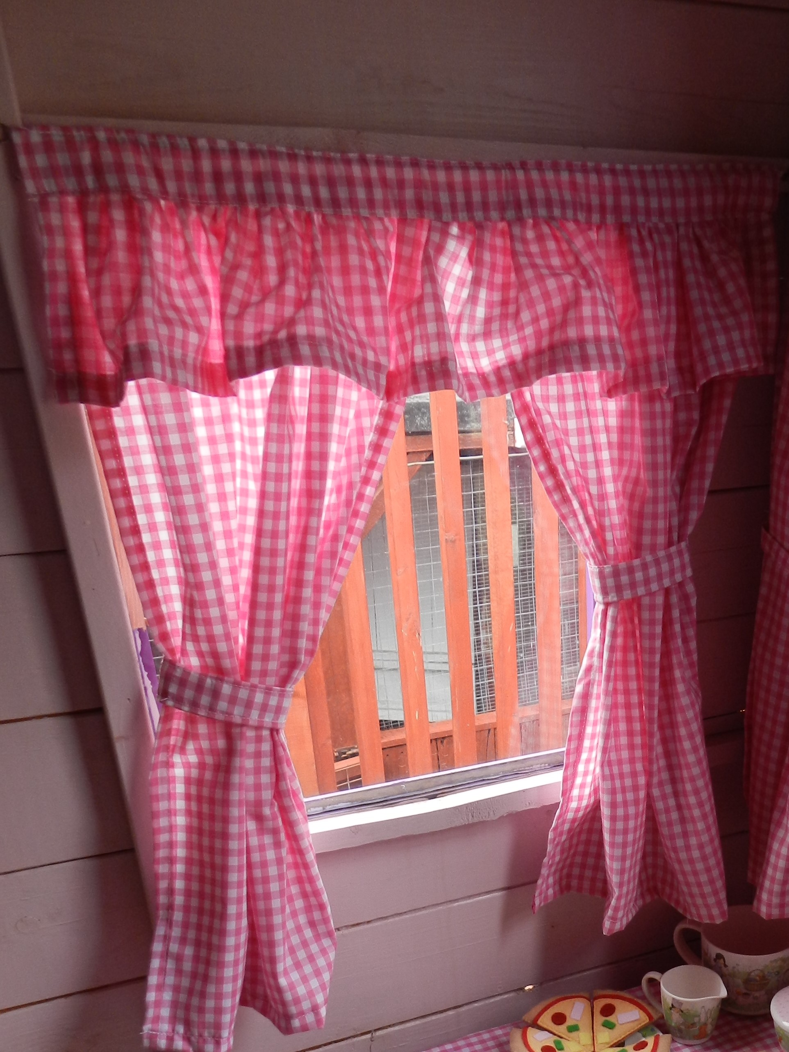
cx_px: 394
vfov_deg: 73.9
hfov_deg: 58.9
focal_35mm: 23
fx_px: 699
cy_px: 526
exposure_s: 1/160
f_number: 3.4
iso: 160
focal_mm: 4
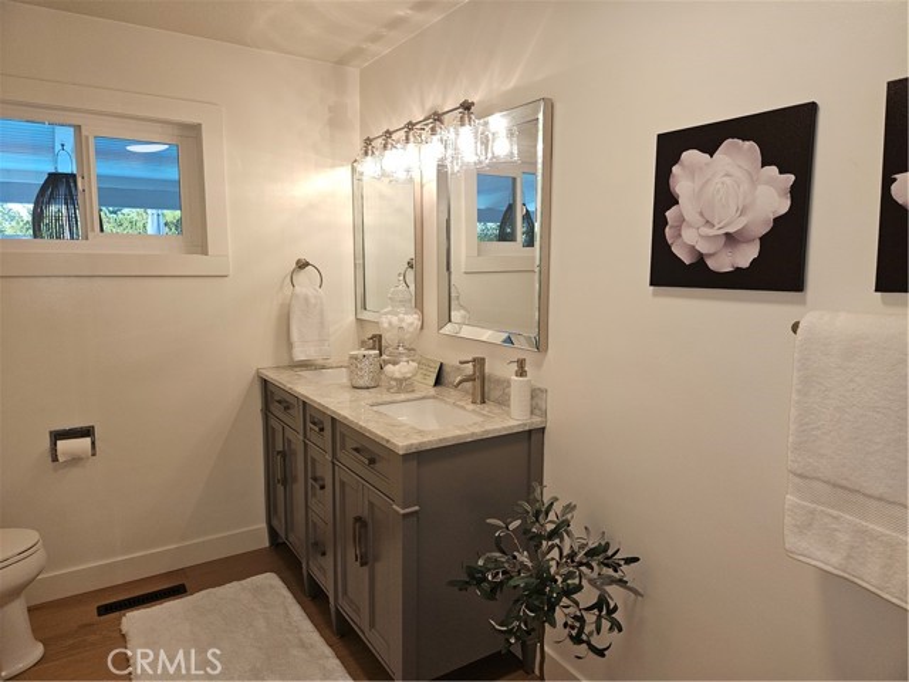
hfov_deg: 73.9
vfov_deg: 58.9
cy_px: 341
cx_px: 454
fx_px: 604
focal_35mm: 23
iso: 50
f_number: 1.8
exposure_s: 1/60
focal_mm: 5.4
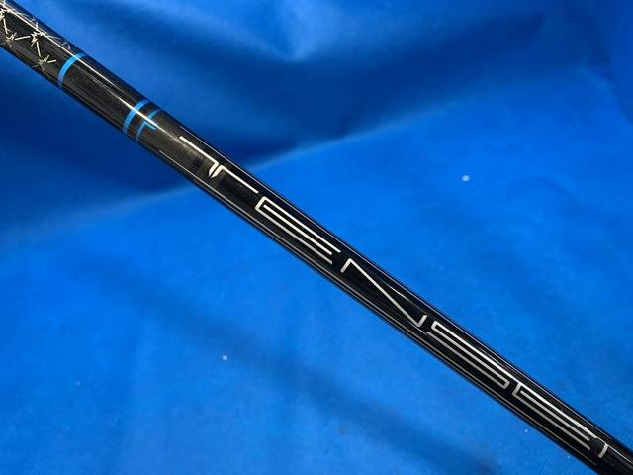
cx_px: 316
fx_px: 475
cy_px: 238
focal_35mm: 26
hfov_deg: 67.3
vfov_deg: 53.1
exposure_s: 1/60
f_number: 1.8
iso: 100
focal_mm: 4.25
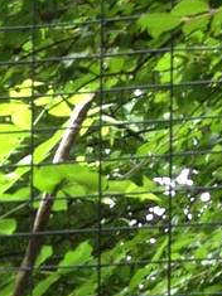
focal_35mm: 238
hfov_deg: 6.0
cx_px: -264
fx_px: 2037
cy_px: 597
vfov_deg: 7.9
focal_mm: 4.28
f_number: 2.4
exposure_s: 1/120
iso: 80
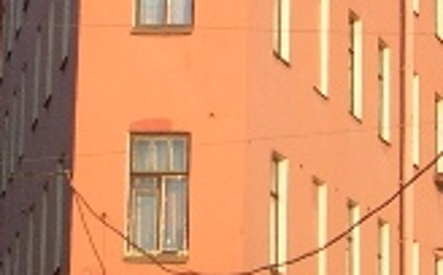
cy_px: 69
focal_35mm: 181
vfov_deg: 7.2
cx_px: 246
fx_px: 2182
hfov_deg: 11.6
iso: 50
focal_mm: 5.8
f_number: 5.6
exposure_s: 1/234
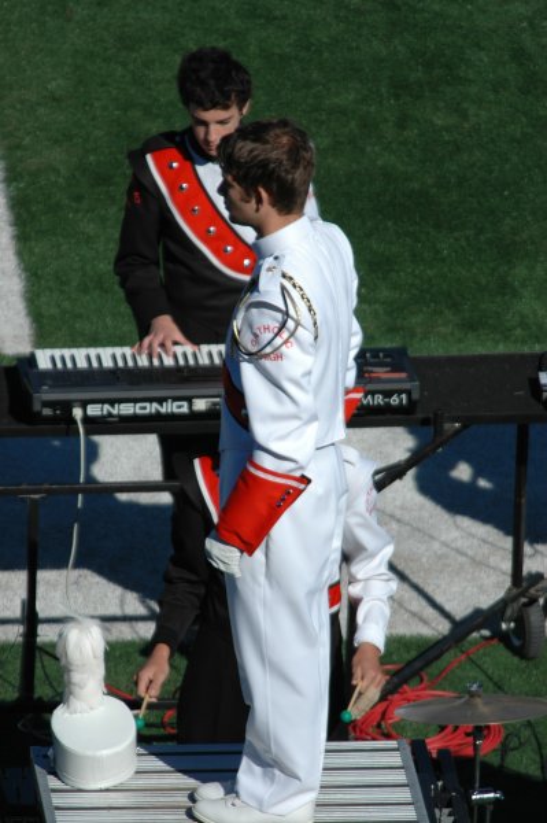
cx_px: 274
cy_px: 412
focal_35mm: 600
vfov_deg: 3.4
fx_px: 13698
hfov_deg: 2.3
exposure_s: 1/1600
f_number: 5.6
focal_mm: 400
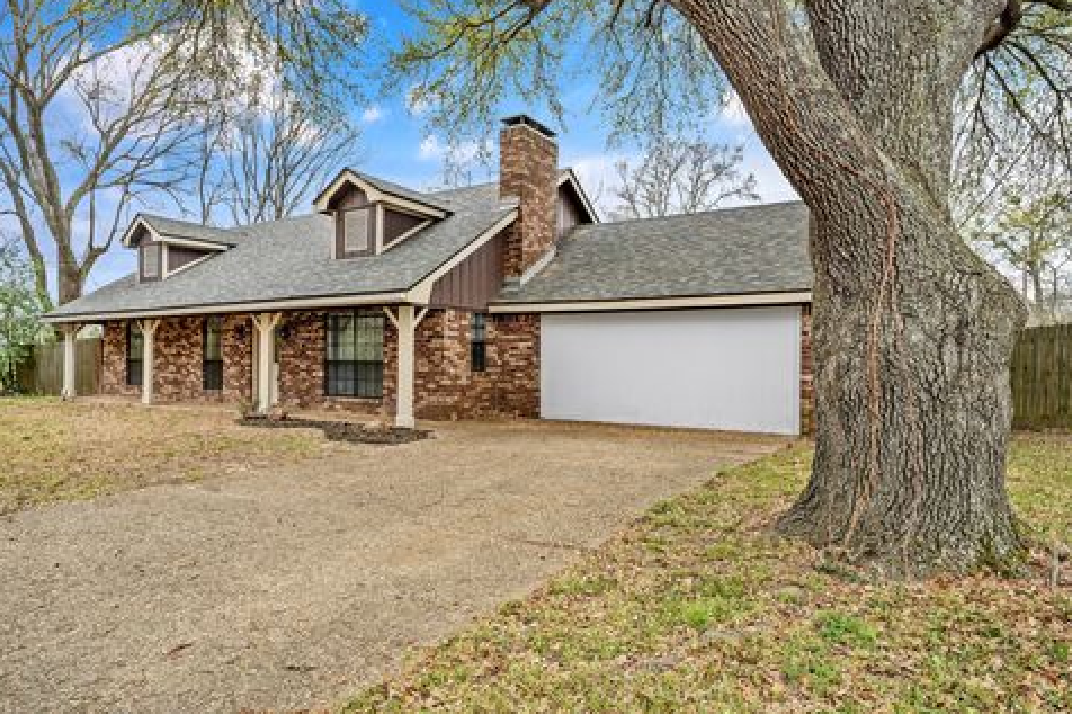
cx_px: 513
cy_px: 364
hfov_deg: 81.2
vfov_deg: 59.5
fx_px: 625
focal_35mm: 21
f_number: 8
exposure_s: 1/320
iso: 800
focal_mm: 20
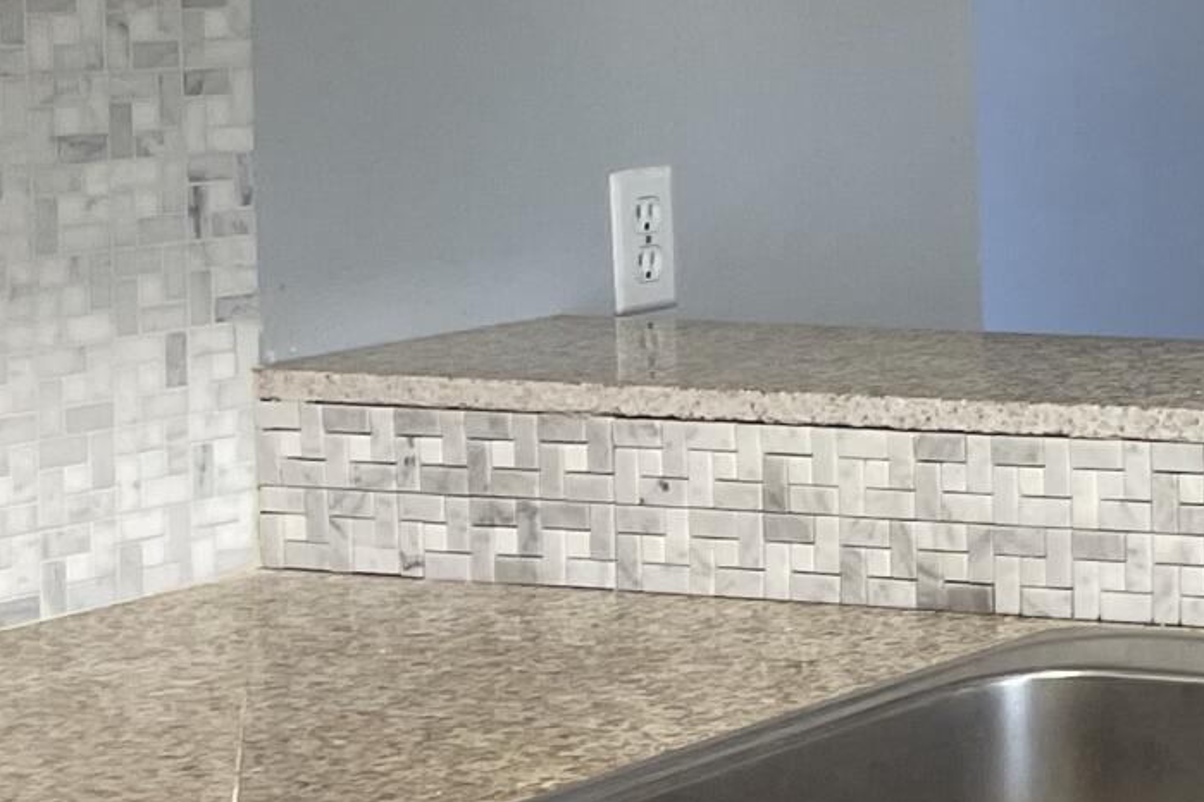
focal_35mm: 116
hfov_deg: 14.9
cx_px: 2306
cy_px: 21
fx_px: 3879
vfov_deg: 11.7
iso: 100
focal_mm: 5.1
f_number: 1.6
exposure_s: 1/120
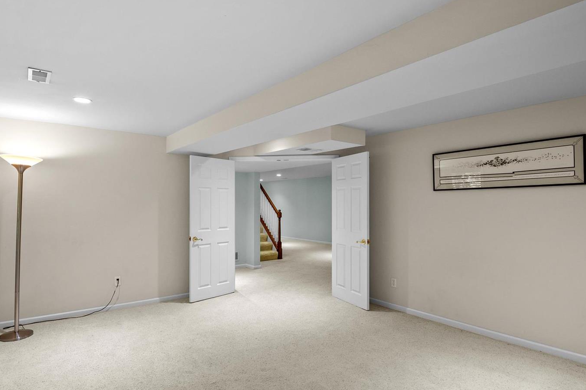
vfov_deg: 64.5
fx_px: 309
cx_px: 278
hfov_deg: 86.8
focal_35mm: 19
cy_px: 209
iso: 400
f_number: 6.3
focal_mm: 8
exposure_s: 1/10
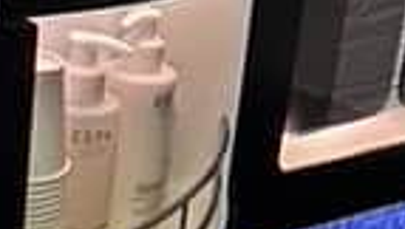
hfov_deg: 19.4
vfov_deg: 11.2
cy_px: 130
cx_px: 309
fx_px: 1173
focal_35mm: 109
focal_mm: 2.2
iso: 800
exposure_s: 1/51
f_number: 2.2
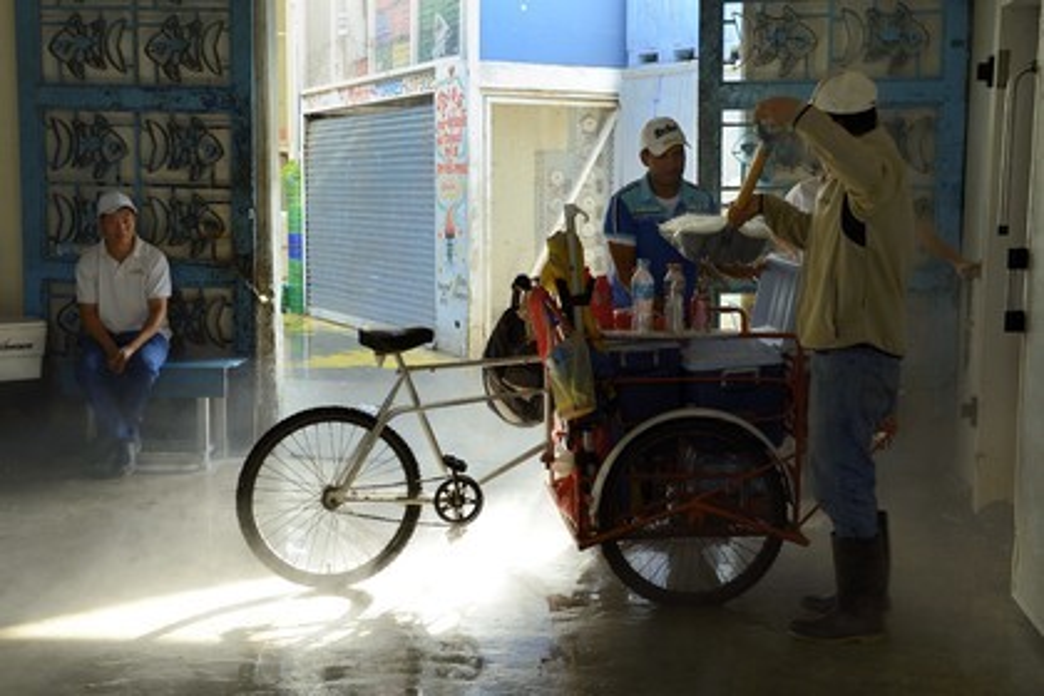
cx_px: 522
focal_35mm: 45
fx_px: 1305
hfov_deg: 43.6
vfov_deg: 29.9
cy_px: 348
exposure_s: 1/60
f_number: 8
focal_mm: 45
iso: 800
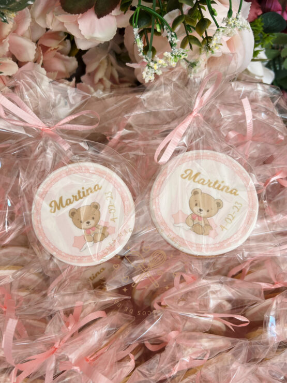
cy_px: 192
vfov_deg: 67.3
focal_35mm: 26
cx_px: 144
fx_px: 287
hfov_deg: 53.1
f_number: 1.5
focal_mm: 5.7
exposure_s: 1/121
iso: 32
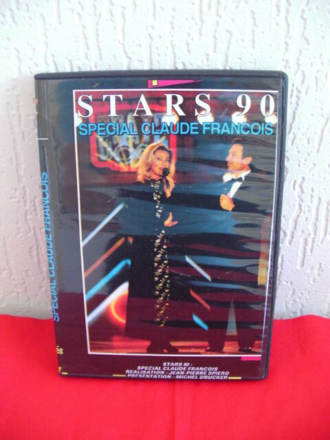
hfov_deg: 37.7
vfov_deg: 49.0
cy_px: 220
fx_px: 483
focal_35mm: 38
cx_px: 165
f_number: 3.5
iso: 200
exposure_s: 1/18.5
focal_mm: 6.3
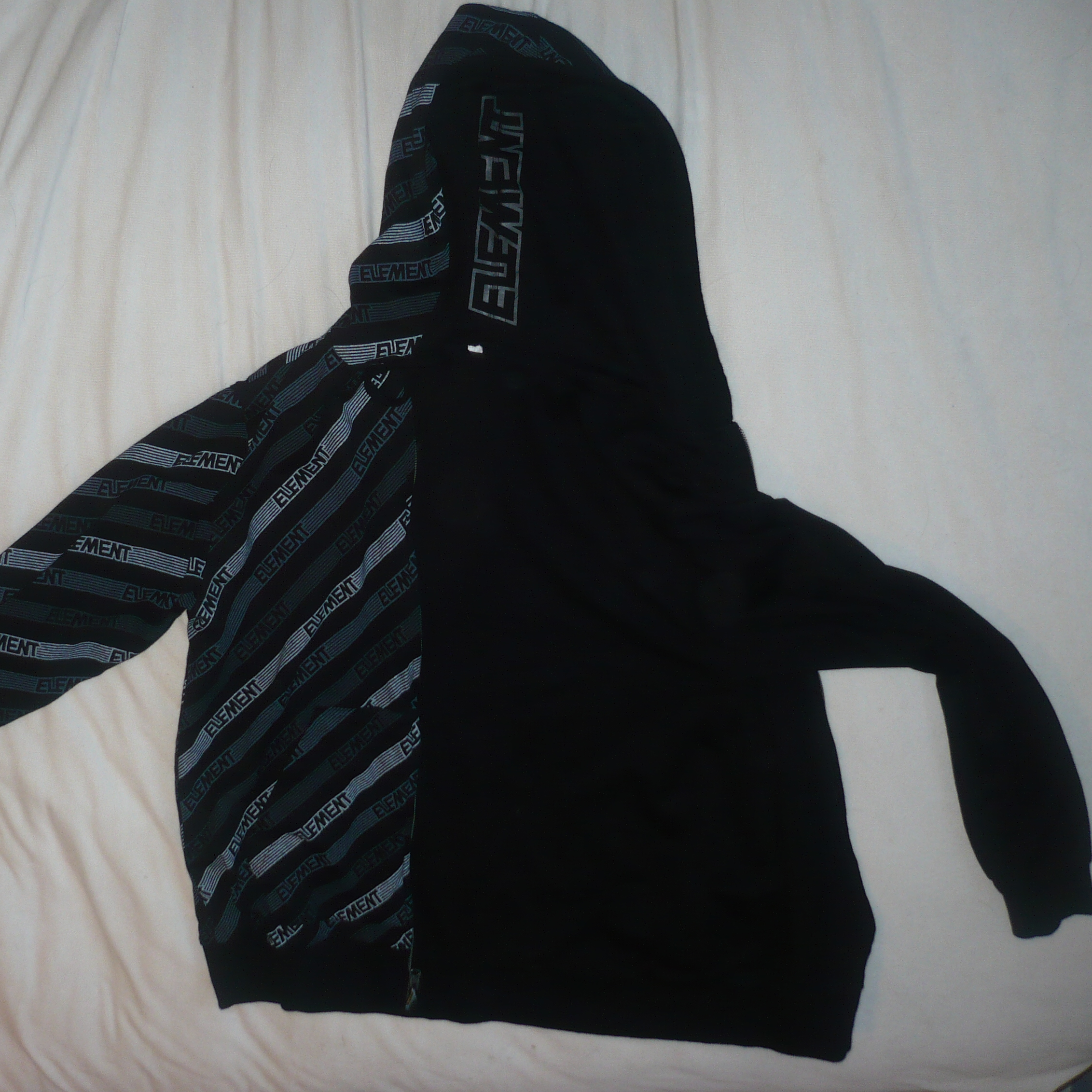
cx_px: 465
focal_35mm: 42
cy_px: 555
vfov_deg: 40.0
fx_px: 1499
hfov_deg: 39.9
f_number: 2.8
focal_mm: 5.8
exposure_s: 1/30
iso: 100
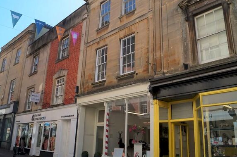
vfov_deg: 39.7
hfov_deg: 57.3
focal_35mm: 33
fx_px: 217
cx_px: 125
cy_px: 66
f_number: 7.1
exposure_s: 1/200
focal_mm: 18
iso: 100
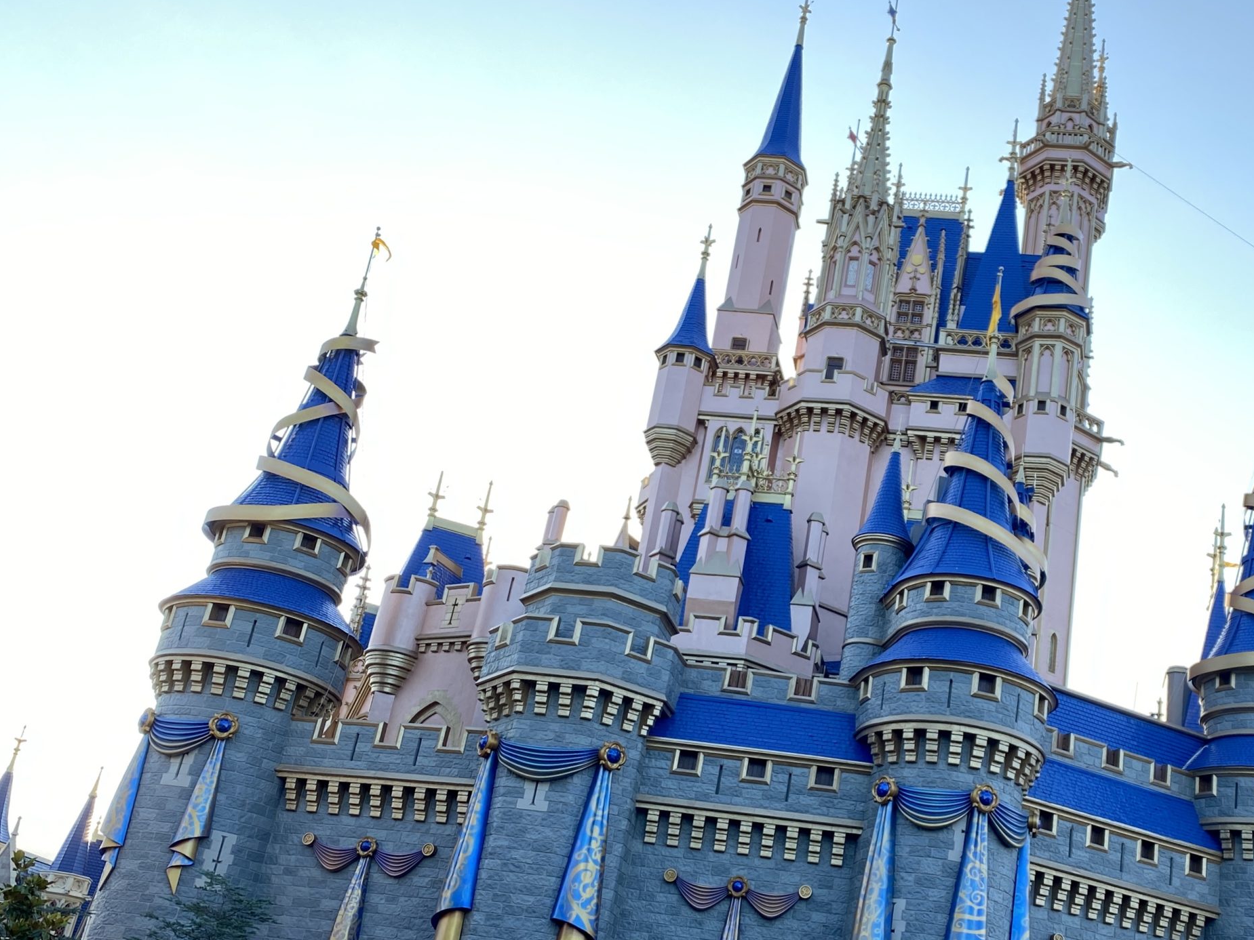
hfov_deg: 50.6
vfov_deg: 39.6
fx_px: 1304
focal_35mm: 36
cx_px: 812
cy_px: 528
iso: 32
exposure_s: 1/256
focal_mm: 4.25
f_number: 1.8
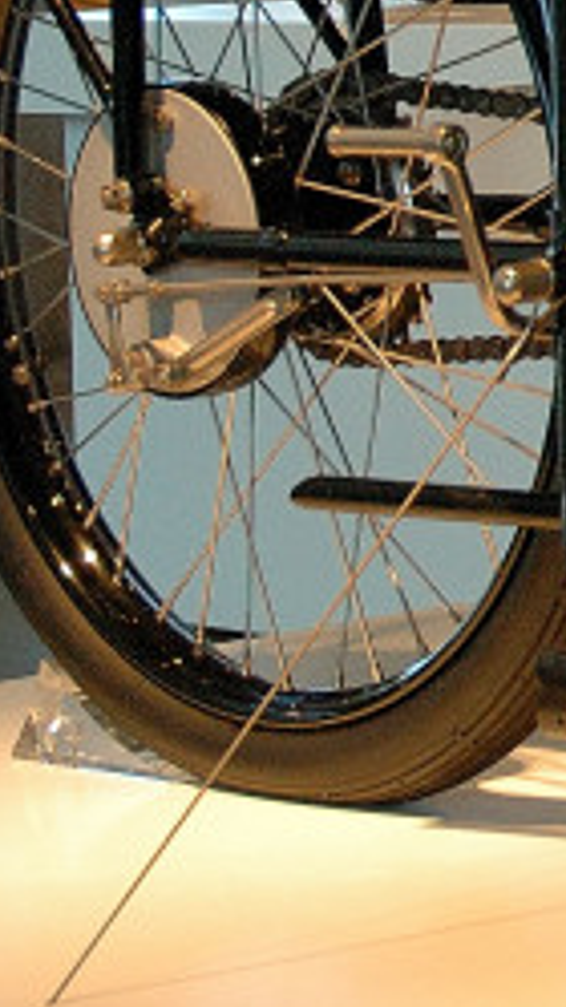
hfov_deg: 6.2
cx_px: 1350
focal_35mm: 187
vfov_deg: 11.4
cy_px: -83
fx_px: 4995
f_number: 4
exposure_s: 1/60
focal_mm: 29
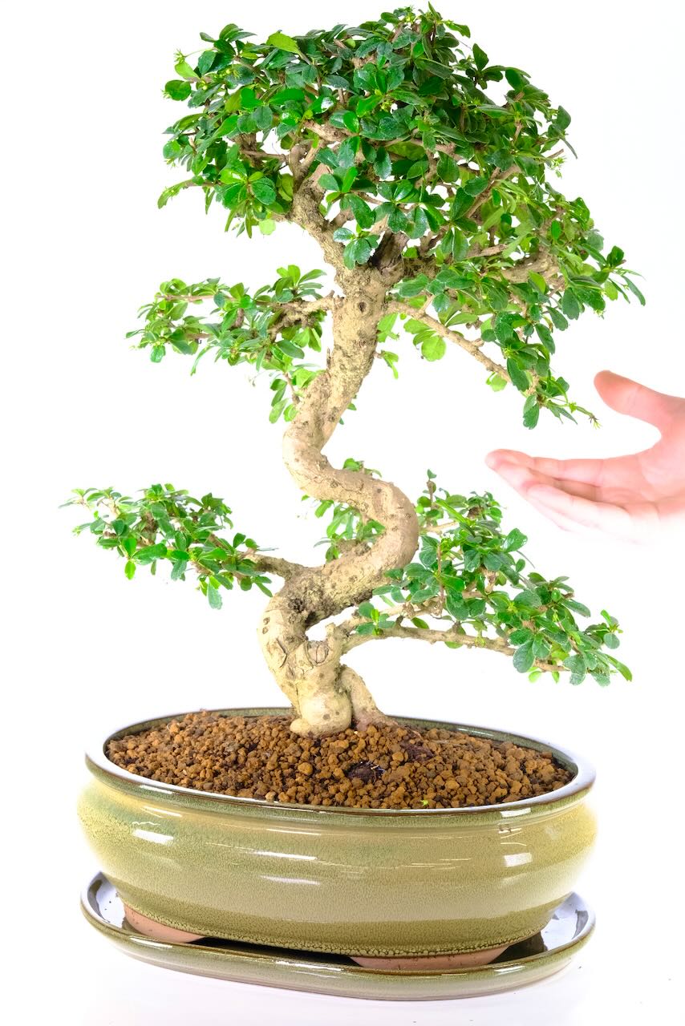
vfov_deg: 24.5
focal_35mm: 83
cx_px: 342
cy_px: 513
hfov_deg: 16.5
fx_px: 2367
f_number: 11
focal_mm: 55
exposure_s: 1/13
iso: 1600
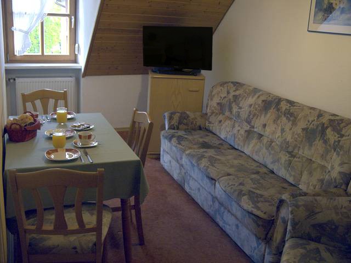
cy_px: 132
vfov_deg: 36.0
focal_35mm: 40
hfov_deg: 46.8
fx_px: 406
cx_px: 176
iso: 800
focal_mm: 20
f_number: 4.2
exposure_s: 1/60
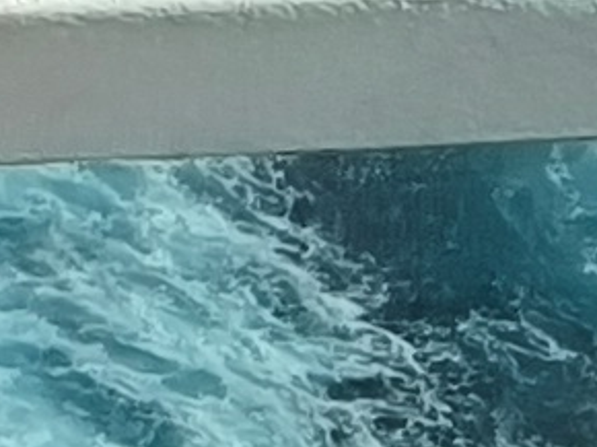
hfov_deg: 8.9
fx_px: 3291
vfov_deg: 7.4
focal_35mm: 191
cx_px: -1027
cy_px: -498
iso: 50
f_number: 2.45
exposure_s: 1/3922
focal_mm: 3.26
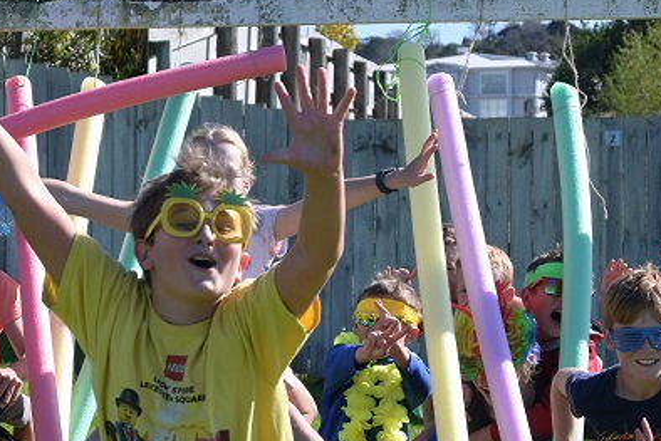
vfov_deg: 8.9
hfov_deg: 13.3
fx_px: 2828
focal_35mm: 154
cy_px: 362
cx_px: 143
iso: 200
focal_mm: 50
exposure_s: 1/640
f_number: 6.3
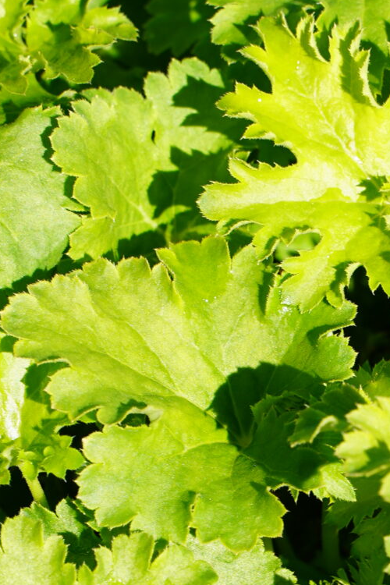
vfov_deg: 8.0
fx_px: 4160
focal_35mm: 256
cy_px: 546
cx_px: 417
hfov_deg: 5.4
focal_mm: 75
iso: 100
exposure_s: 1/160
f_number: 8
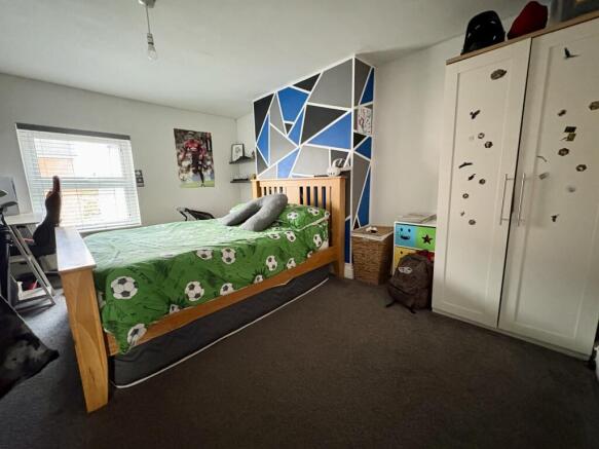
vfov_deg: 85.7
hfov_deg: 102.1
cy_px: 224
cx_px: 300
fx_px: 242
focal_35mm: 14
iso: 1000
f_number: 2.2
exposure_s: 1/39
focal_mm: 2.22
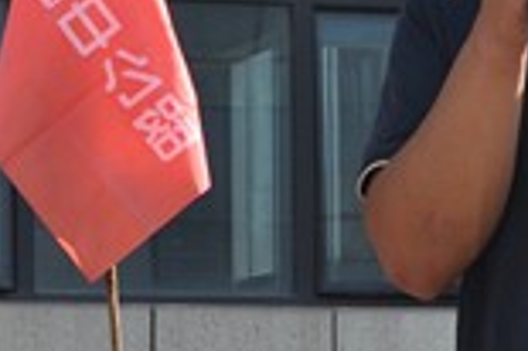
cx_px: 51
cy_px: 353
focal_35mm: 217
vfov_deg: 6.3
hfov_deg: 9.5
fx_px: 3179
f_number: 11
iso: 200
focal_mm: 28
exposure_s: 1/125
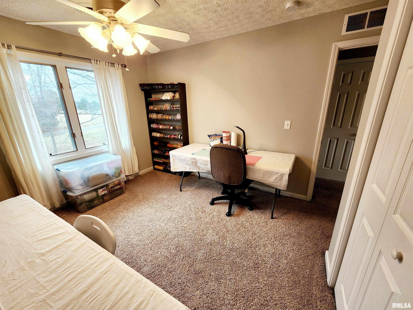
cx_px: 206
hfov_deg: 106.2
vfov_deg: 89.9
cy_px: 155
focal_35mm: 13
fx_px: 155
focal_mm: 2.2
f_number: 2.2
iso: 200
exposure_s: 1/60.2
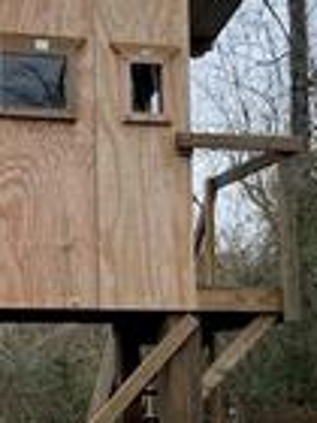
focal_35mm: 89
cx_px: 6
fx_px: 1087
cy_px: 266
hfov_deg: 16.3
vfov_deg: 22.0
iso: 50
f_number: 1.6
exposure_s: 1/840
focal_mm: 5.1
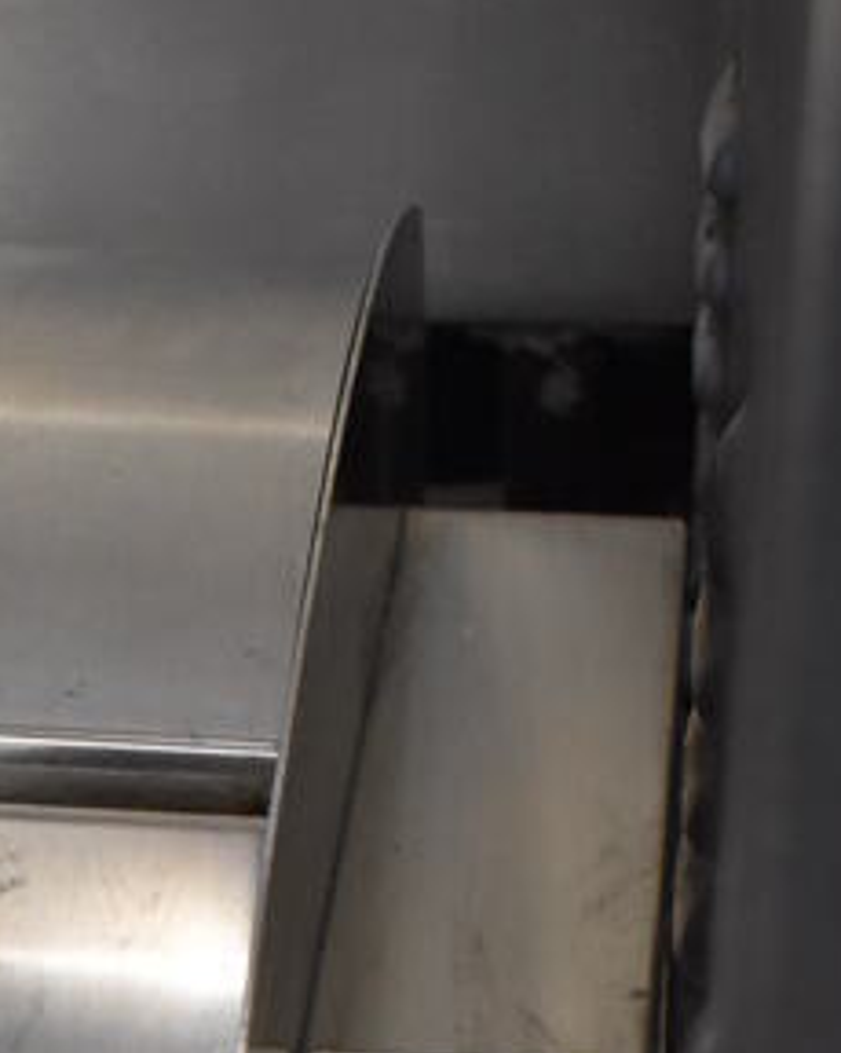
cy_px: 1654
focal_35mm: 138
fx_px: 4313
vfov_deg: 13.0
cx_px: -186
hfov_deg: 10.9
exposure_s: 1/125
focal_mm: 31
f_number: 4.2
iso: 2200
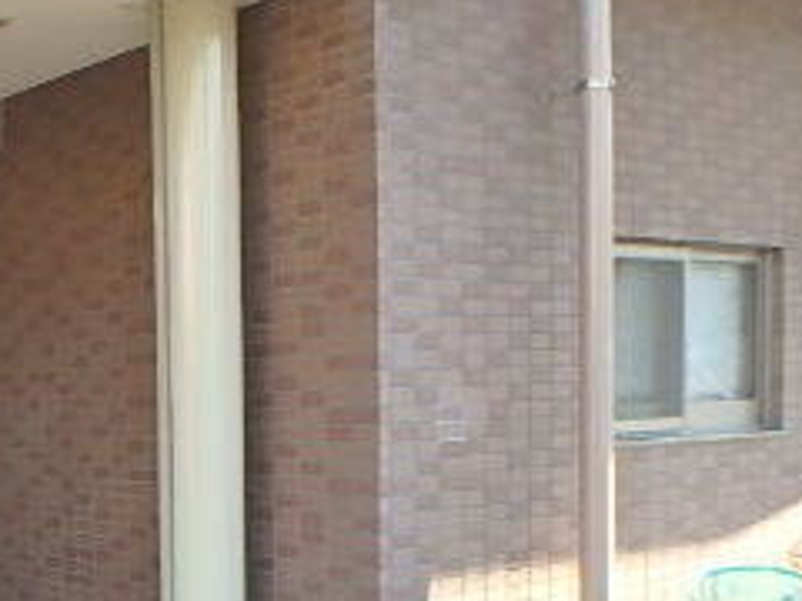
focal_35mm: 56
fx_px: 1297
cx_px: -137
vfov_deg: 25.6
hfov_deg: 29.9
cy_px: 497
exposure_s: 1/250
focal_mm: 3.7
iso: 320
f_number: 3.5
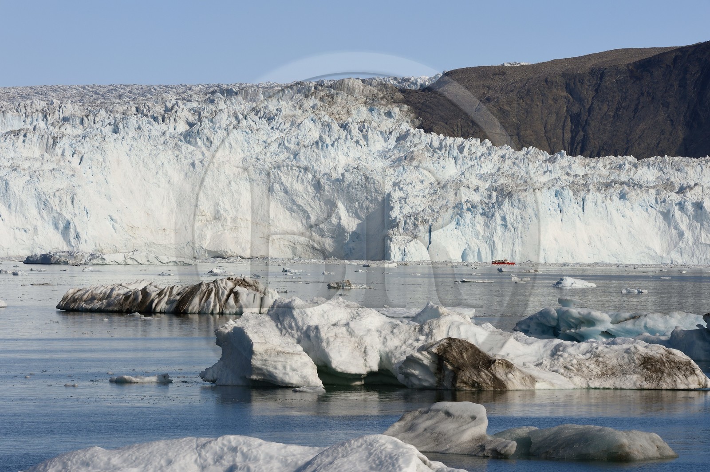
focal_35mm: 280
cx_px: 355
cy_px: 236
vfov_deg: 4.9
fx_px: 5518
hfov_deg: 7.4
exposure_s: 1/400
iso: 200
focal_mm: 280
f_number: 16
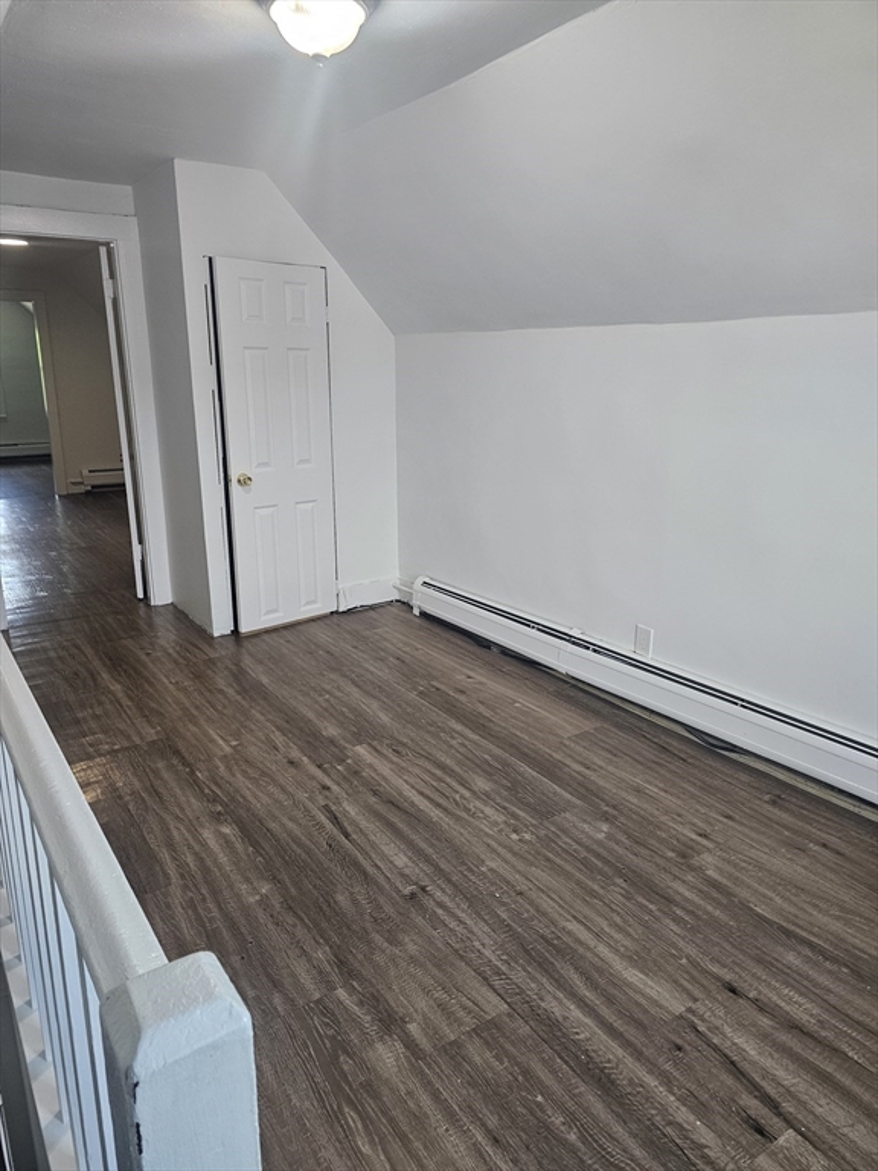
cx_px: 439
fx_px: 778
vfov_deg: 73.9
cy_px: 586
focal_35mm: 23
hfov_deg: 58.9
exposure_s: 1/120
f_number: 1.7
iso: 200
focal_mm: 6.3
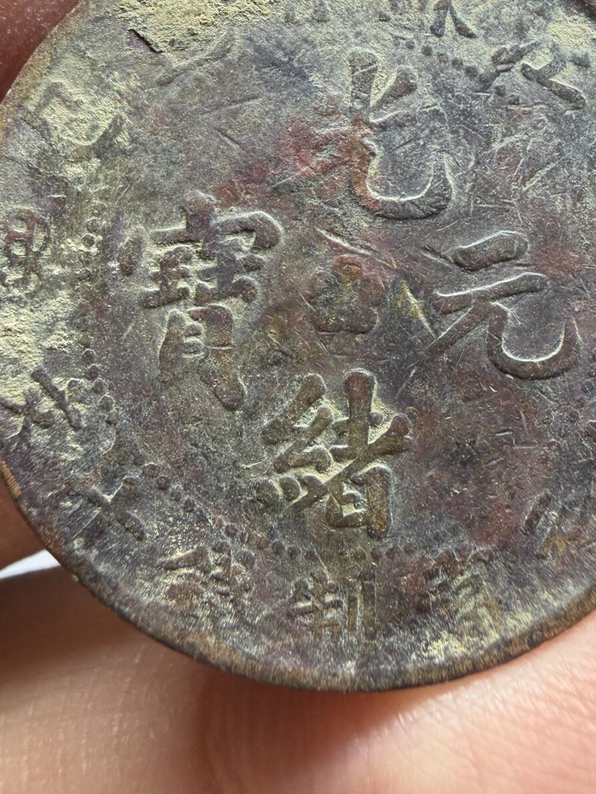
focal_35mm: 39
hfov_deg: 36.8
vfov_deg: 46.7
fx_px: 895
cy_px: 231
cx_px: 326
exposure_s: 1/121
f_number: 2.2
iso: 80
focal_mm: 2.22
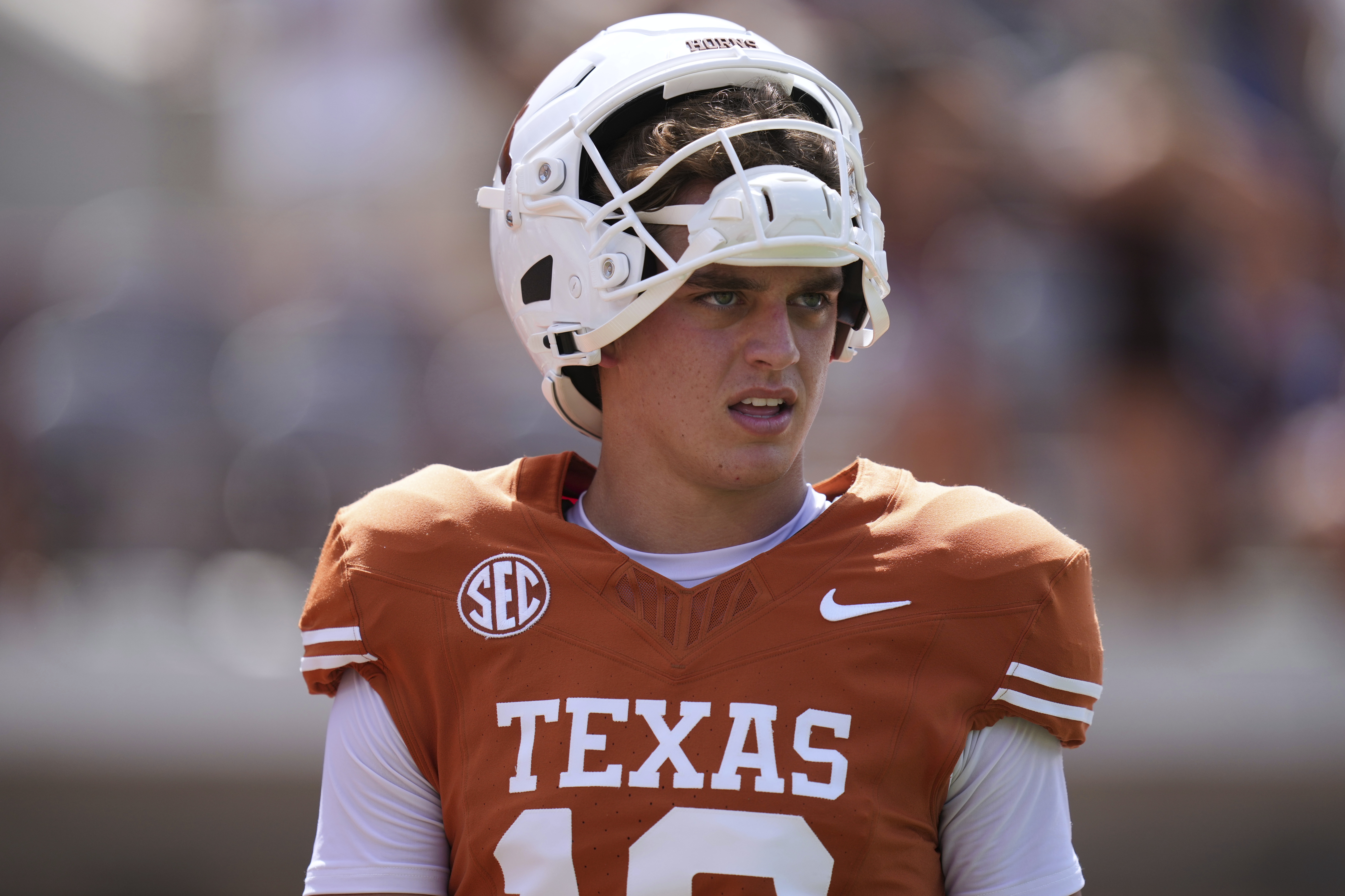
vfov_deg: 3.4
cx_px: 672
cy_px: 448
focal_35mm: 400
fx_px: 14943
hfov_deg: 5.2
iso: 250
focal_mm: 400
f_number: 2.8
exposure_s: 1/2500
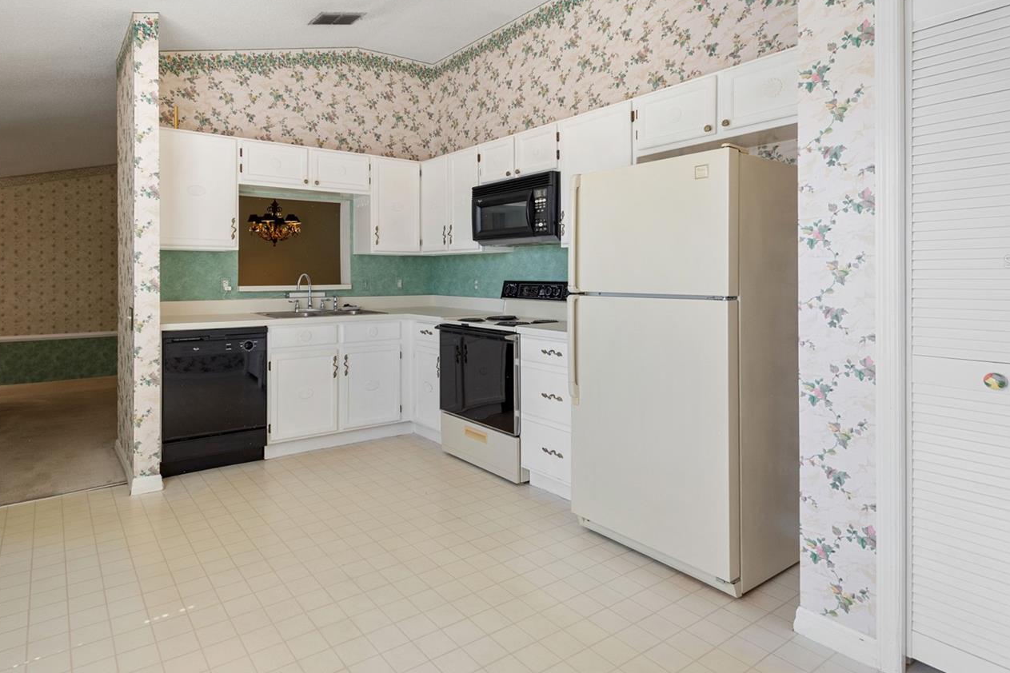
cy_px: 261
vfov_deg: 63.8
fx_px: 533
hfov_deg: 86.4
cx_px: 436
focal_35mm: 19
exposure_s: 1/25
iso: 400
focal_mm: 10
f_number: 4.5
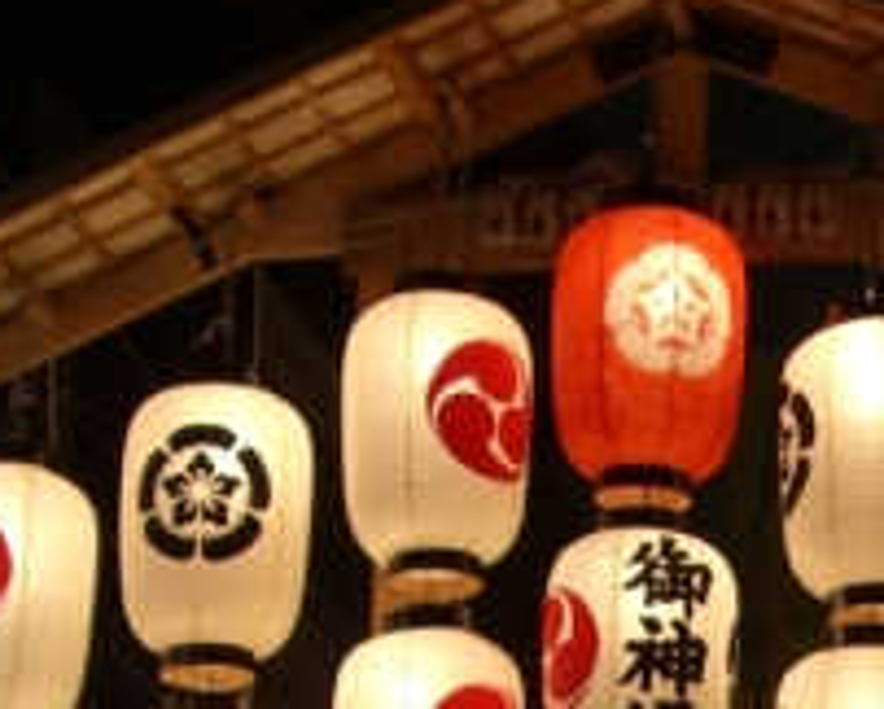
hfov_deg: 10.1
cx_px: 1024
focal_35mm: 188
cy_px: 1374
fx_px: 4923
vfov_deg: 7.9
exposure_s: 1/3.33
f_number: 2.8
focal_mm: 7.9
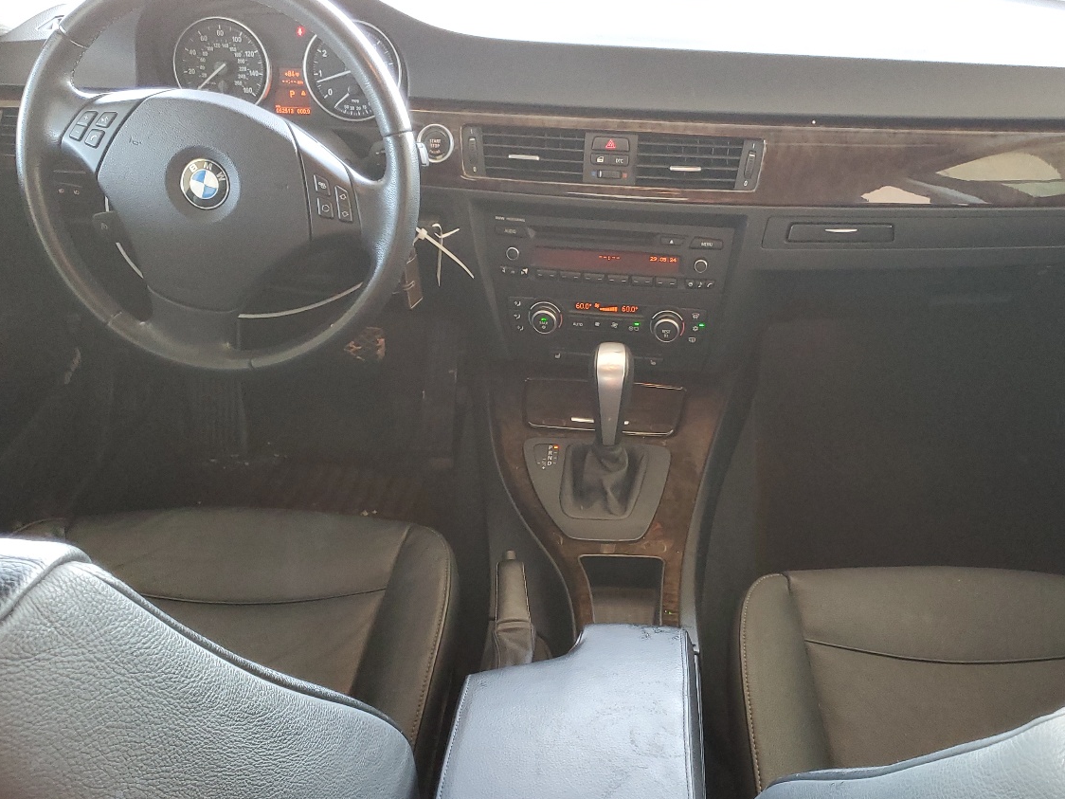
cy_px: 516
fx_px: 1138
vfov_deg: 38.3
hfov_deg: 50.0
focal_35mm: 37
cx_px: 610
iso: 160
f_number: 1.5
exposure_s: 1/60.2
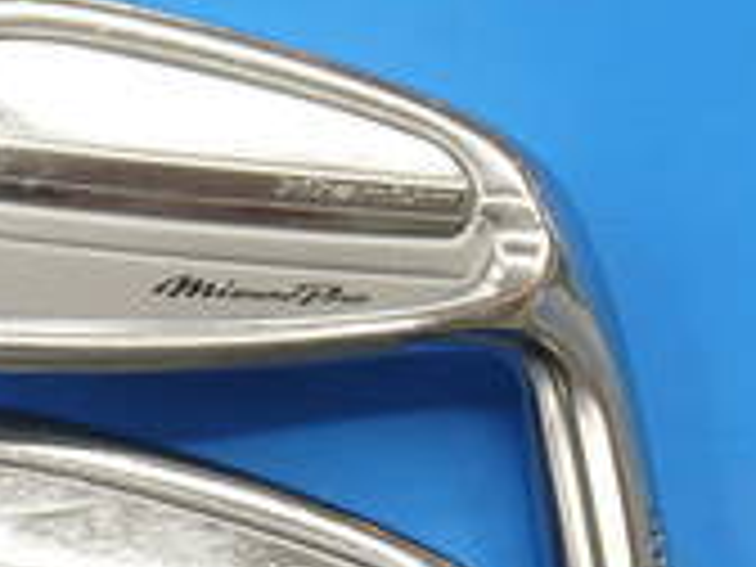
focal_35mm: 191
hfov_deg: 10.0
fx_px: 4171
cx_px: -414
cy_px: 711
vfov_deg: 7.7
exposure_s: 1/60
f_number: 4.6
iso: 200
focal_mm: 25
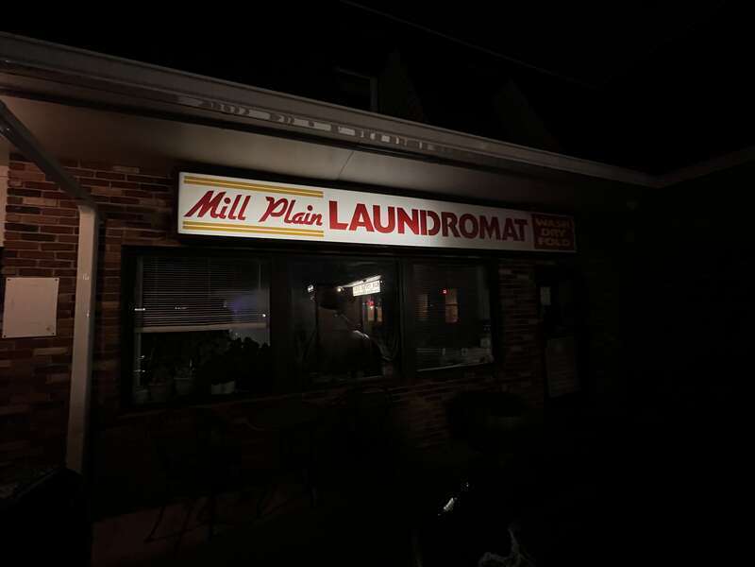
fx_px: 284
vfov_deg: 89.9
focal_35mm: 13
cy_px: 284
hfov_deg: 106.2
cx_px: 378
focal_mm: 1.57
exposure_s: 1/40
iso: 1250
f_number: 1.8
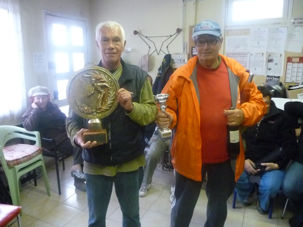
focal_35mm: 28
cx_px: 152
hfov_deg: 63.4
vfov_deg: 49.7
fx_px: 245
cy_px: 114
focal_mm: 4.7
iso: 1600
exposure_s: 1/30
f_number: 3.3
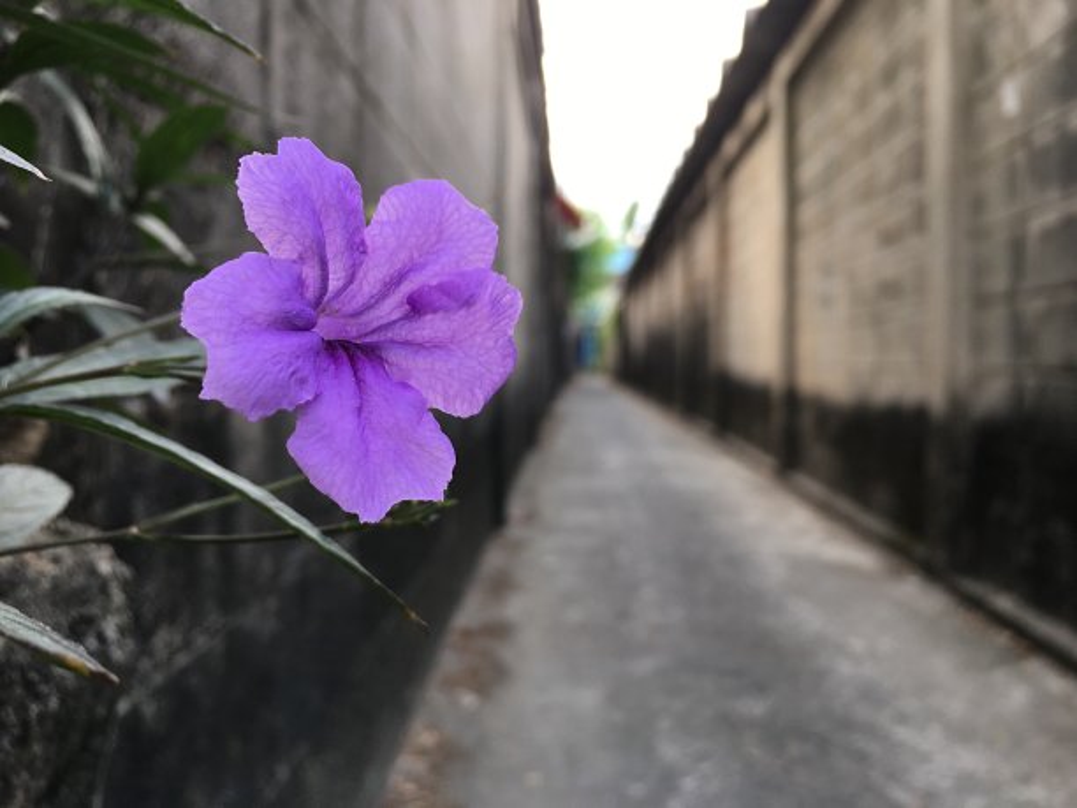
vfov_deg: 48.2
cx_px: 538
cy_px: 404
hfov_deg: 61.7
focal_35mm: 29
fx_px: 902
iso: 25
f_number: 2.2
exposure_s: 1/109
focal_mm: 4.15
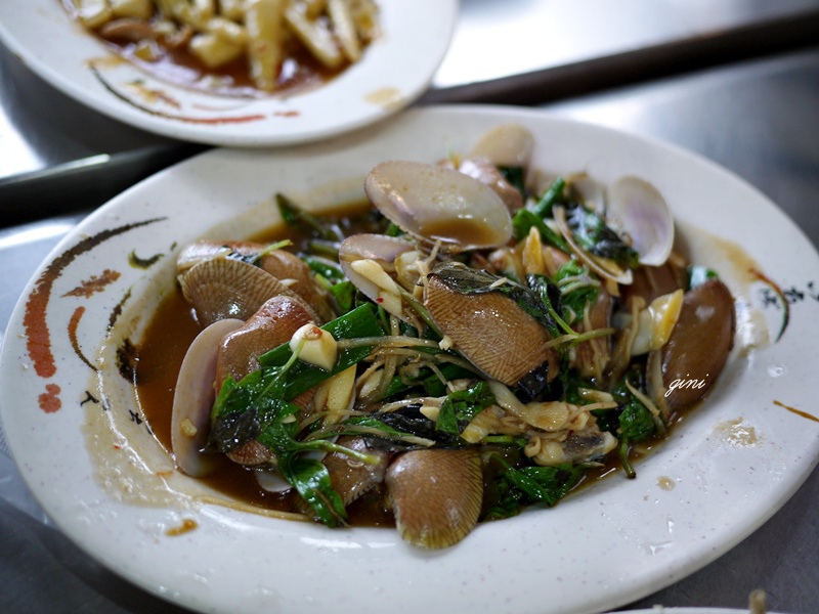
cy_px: 307
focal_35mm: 40
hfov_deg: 46.8
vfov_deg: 36.0
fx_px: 946
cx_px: 410
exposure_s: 1/80
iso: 100
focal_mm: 20
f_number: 1.7
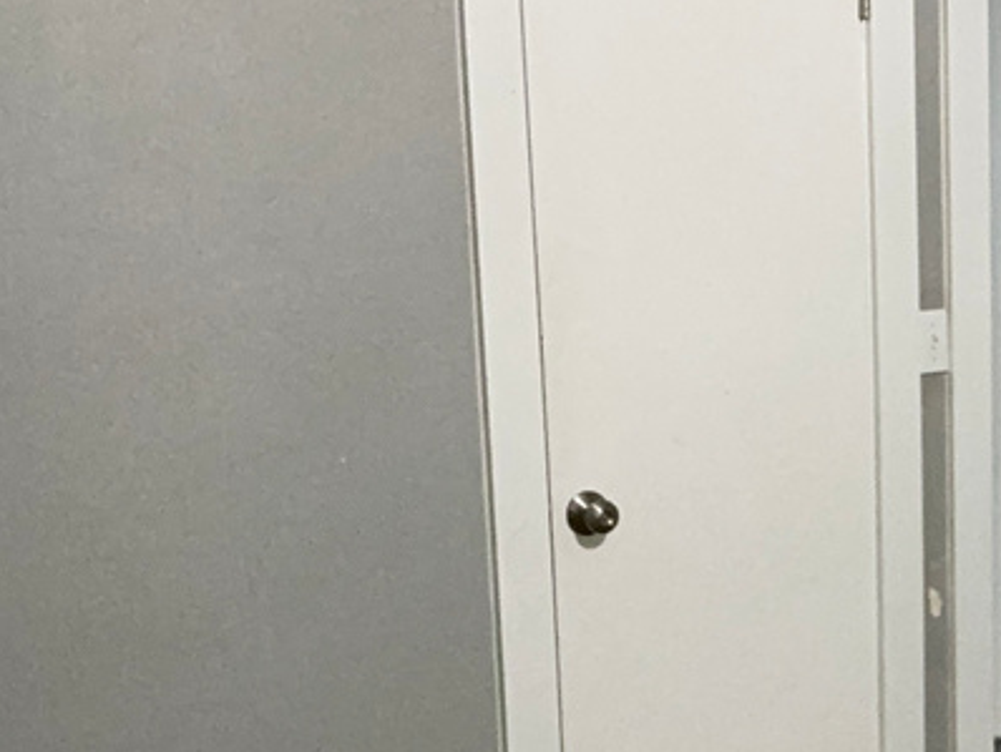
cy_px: 596
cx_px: 1202
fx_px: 2083
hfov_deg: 24.5
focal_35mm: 72
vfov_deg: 20.2
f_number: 1.8
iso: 320
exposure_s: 1/40
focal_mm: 3
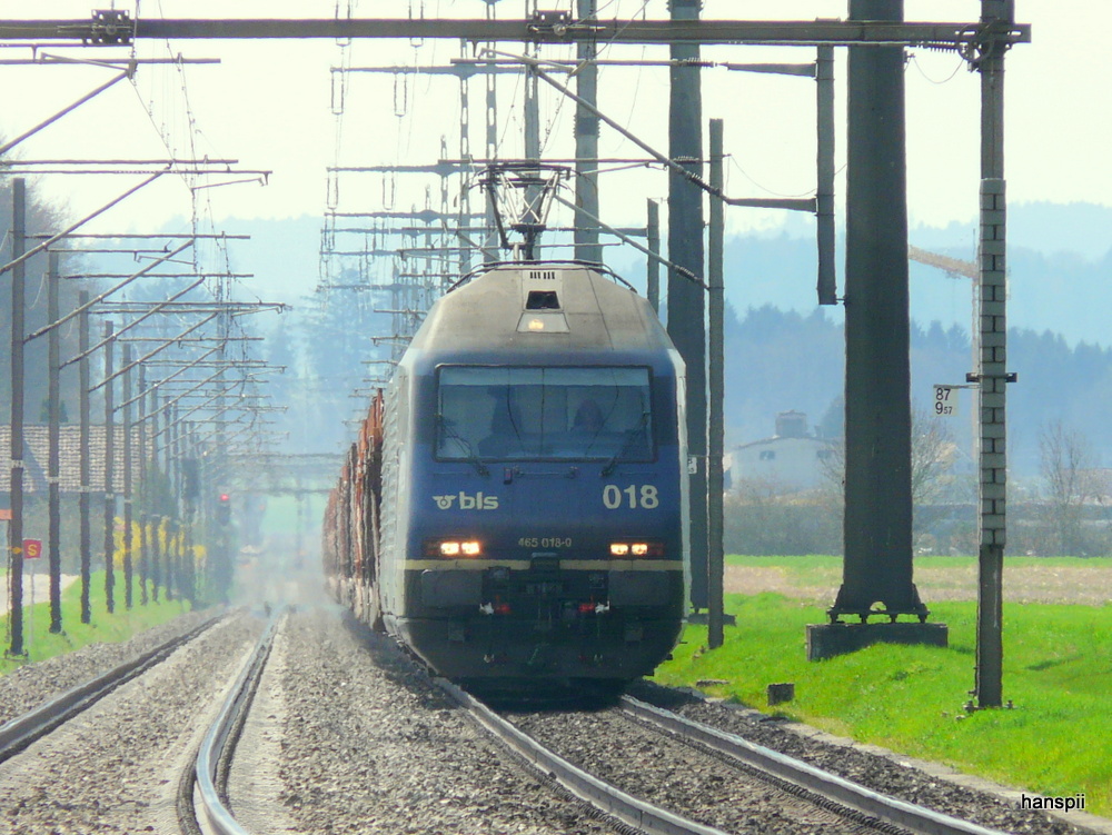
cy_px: 418
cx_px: 556
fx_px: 12791
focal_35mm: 398
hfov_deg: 5.0
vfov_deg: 3.7
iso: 100
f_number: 5.6
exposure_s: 1/500
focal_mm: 65.3
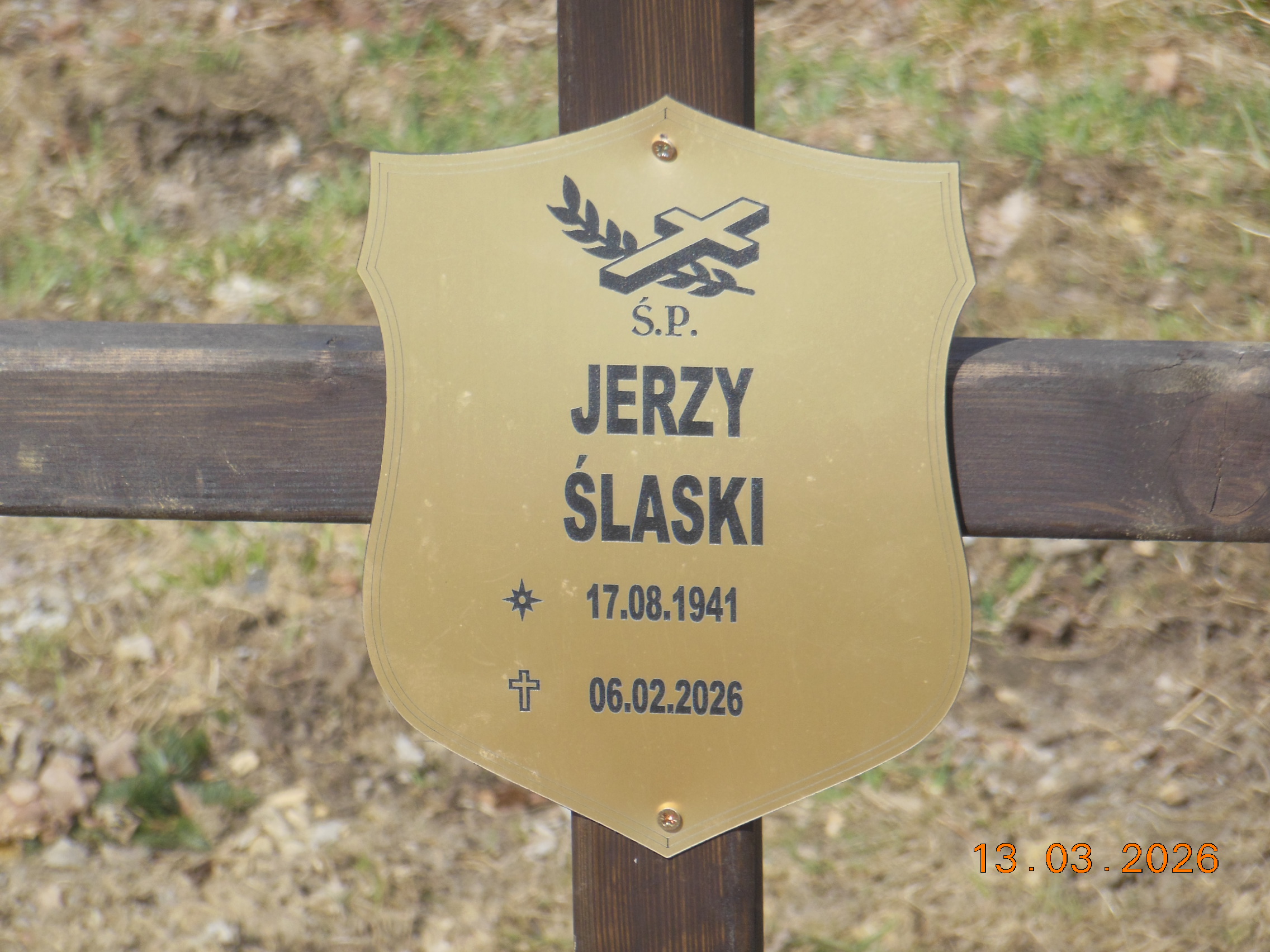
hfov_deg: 9.0
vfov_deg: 6.8
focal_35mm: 219
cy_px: 476
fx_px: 8035
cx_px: 635
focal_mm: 39.1
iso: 125
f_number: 5.7
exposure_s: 1/640
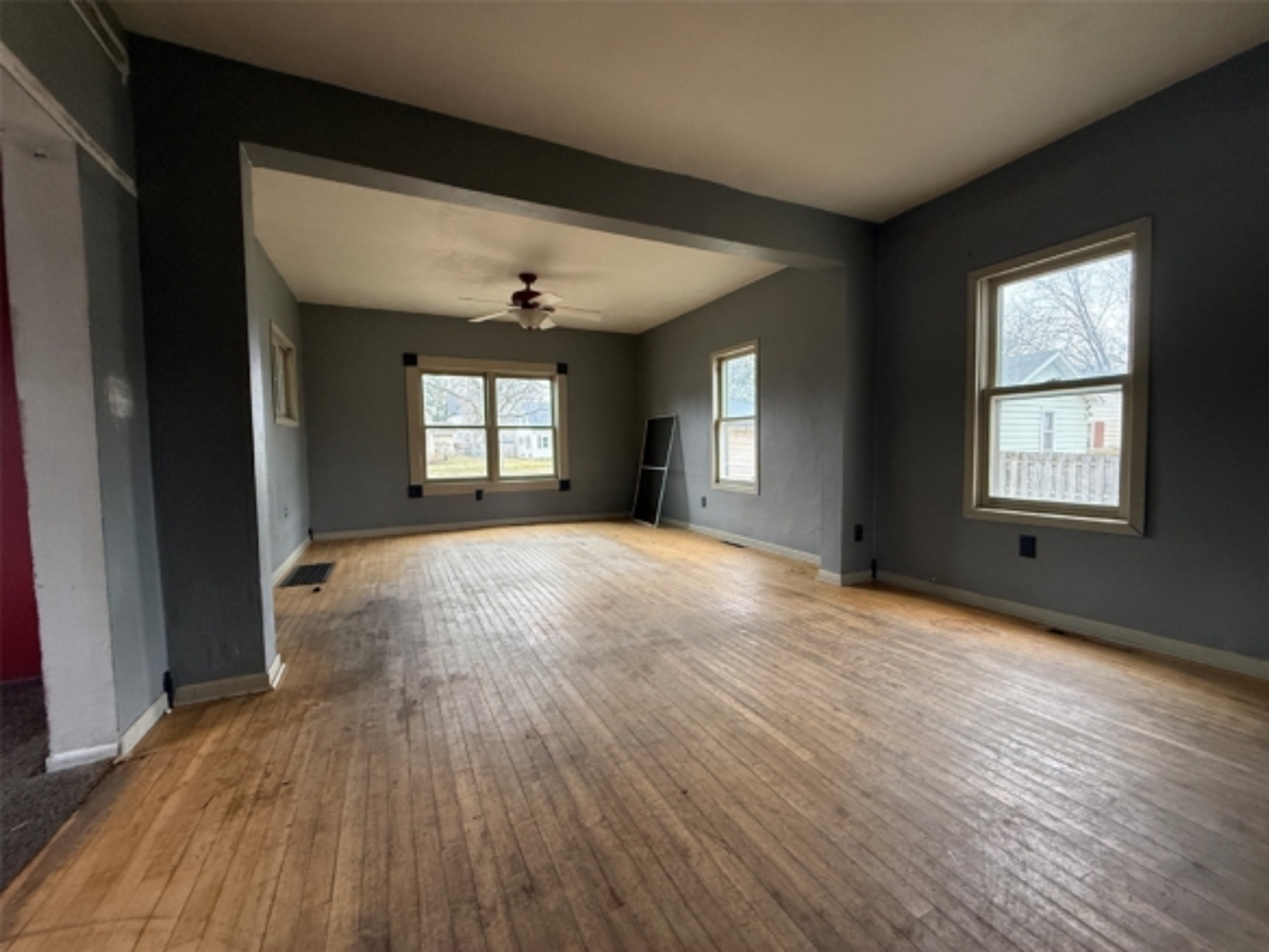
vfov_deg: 85.7
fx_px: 513
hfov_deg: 102.1
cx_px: 634
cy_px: 476
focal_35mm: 14
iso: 400
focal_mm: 2.22
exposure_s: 1/99
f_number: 2.2
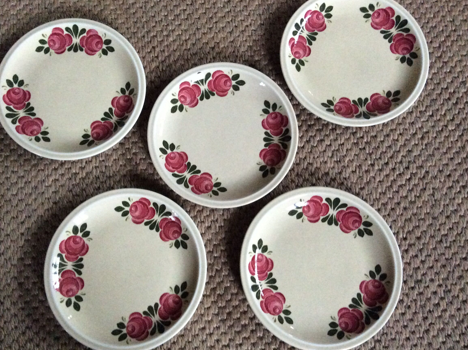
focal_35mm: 36
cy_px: 176
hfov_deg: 51.4
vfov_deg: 39.6
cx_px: 214
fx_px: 486
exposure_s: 1/17
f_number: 2.4
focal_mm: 3.3
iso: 400
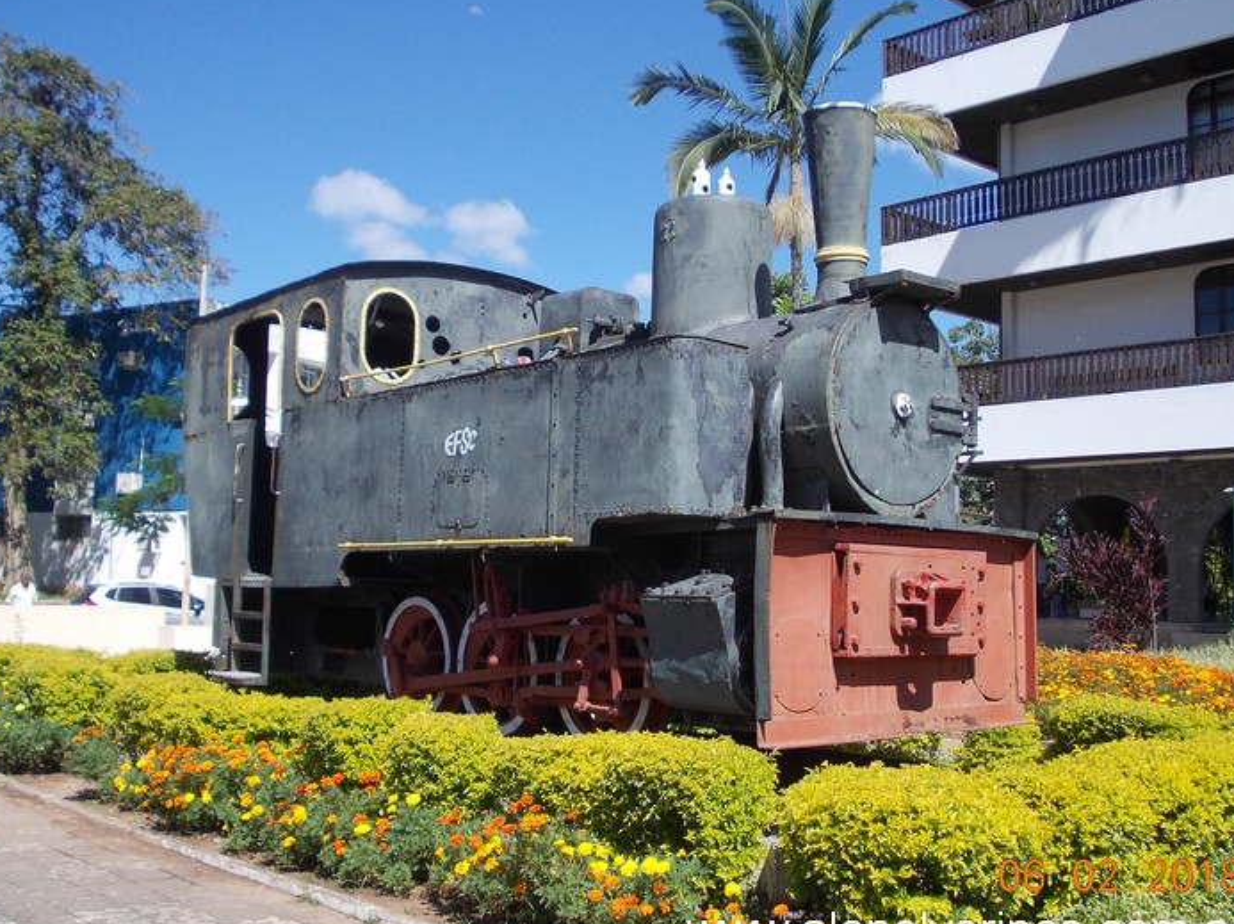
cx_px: 630
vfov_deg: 34.3
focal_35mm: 42
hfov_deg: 44.8
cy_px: 486
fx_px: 1496
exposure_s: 1/250
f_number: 6.2
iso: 80
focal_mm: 5.3
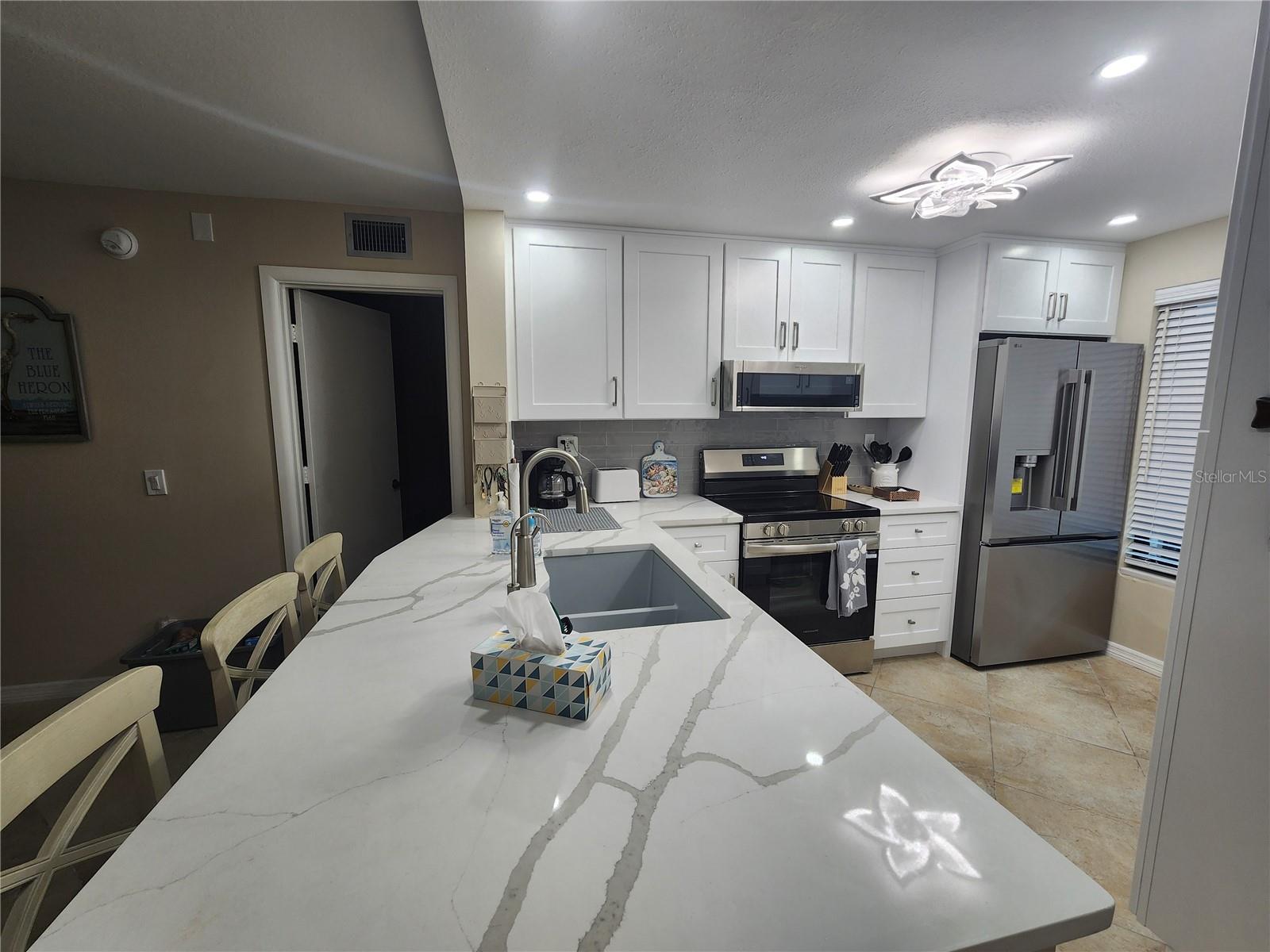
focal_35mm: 13
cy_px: 476
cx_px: 635
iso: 80
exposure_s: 1/60
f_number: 2.2
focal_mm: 2.2
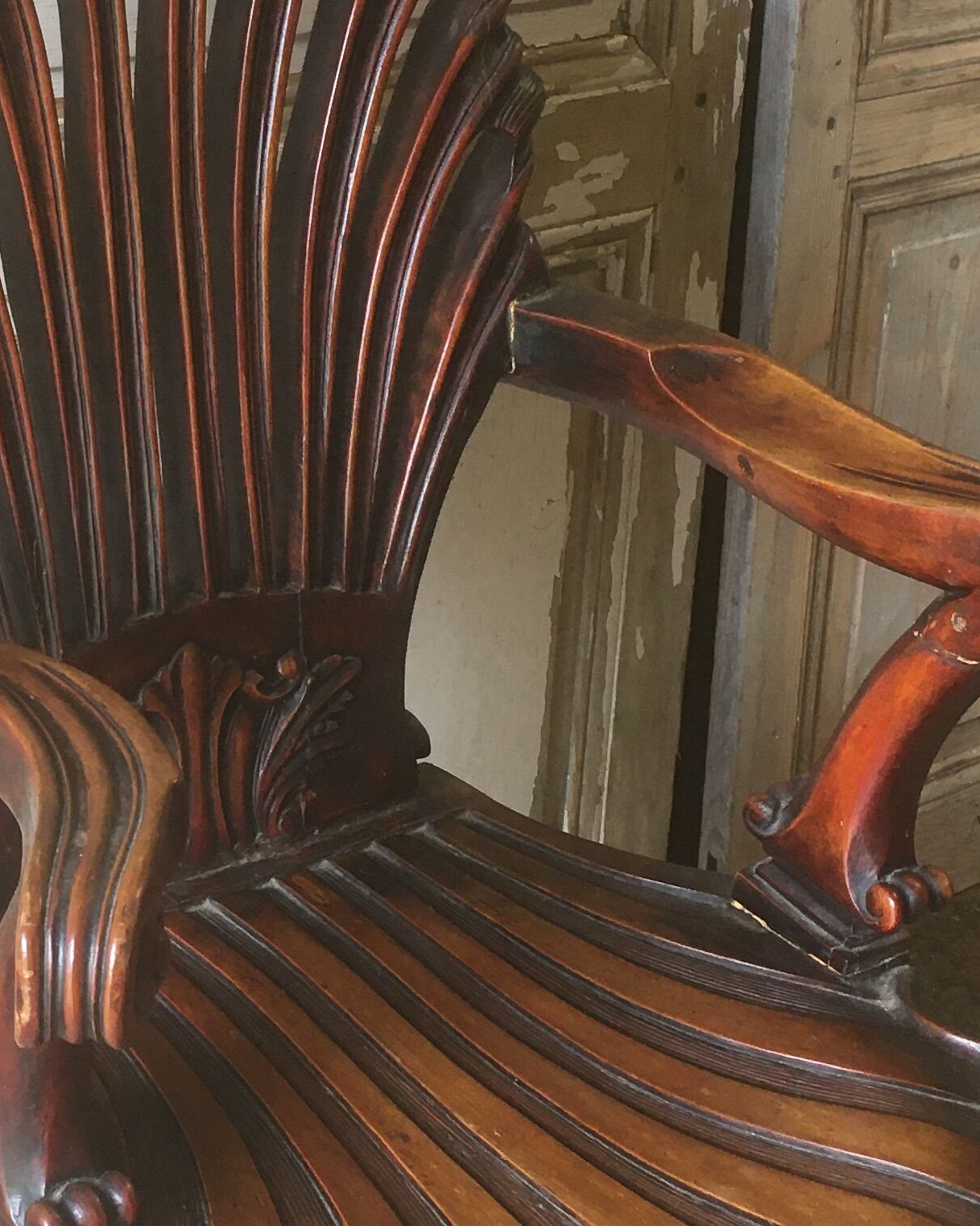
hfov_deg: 20.2
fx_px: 2720
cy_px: 750
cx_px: 227
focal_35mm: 75
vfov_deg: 25.3
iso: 100
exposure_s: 1/33
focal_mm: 4.15
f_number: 2.2
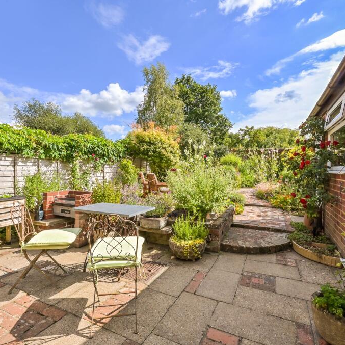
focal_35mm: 18
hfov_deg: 80.7
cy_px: 173
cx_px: 169
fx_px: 203
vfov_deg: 80.7
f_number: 16
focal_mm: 14
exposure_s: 1/250
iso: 400
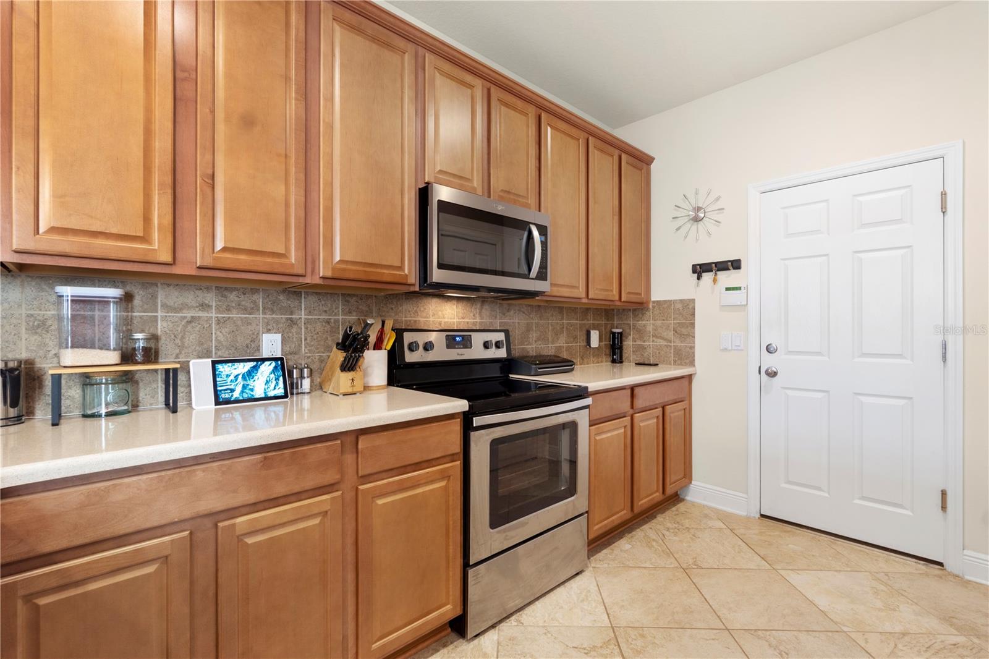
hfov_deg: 100.4
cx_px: 494
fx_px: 412
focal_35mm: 15
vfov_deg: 77.3
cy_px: 330
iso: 100
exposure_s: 1
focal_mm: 10
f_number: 9
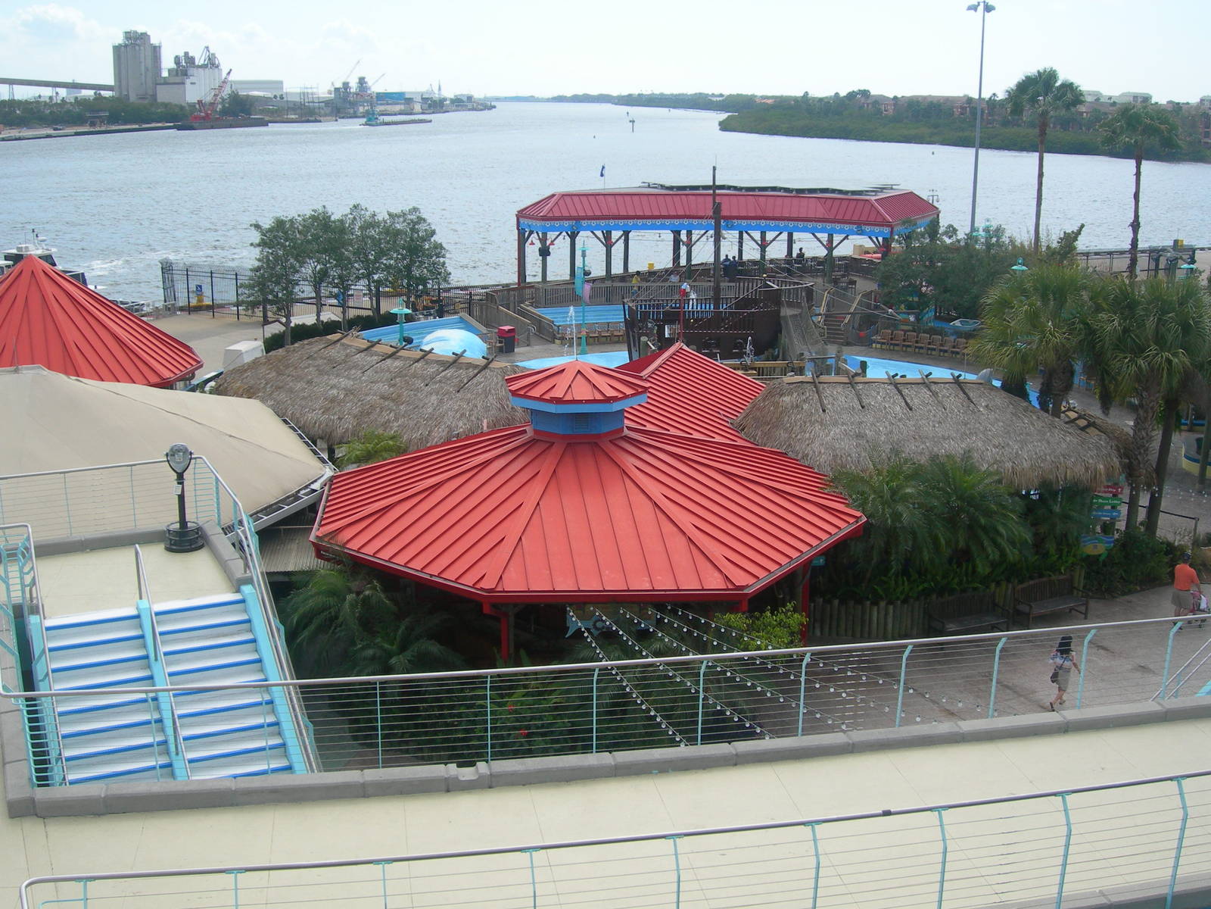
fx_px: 1329
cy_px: 454
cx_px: 606
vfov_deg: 37.7
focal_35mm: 38
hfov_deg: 49.0
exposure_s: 1/535
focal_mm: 7.8
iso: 50
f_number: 4.8
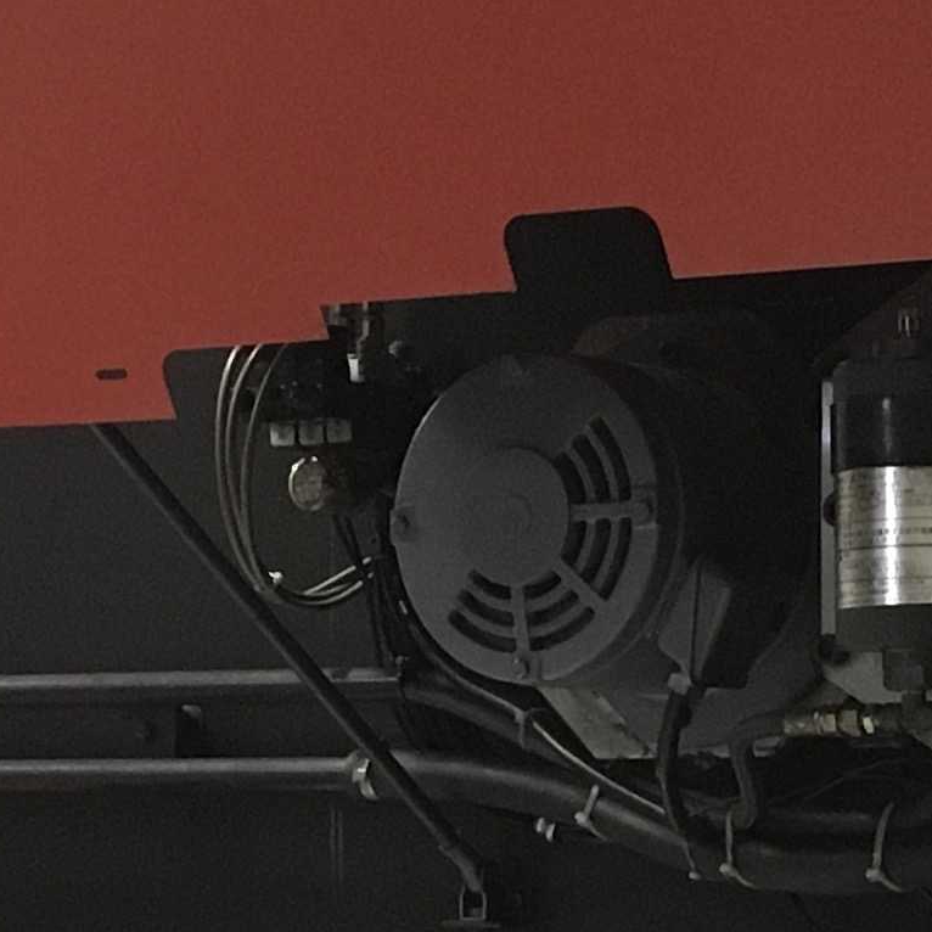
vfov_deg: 12.6
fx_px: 4112
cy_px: 1118
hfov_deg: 12.9
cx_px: 571
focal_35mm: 135
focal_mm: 4.15
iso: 250
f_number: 2.2
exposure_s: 1/15
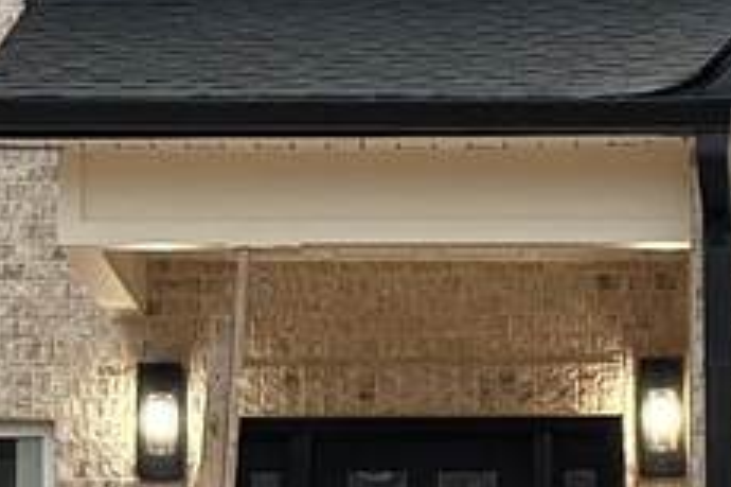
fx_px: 5641
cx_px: -235
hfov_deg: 7.3
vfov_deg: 4.9
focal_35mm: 278
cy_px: 188
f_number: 1.78
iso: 125
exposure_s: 1/121
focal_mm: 6.86
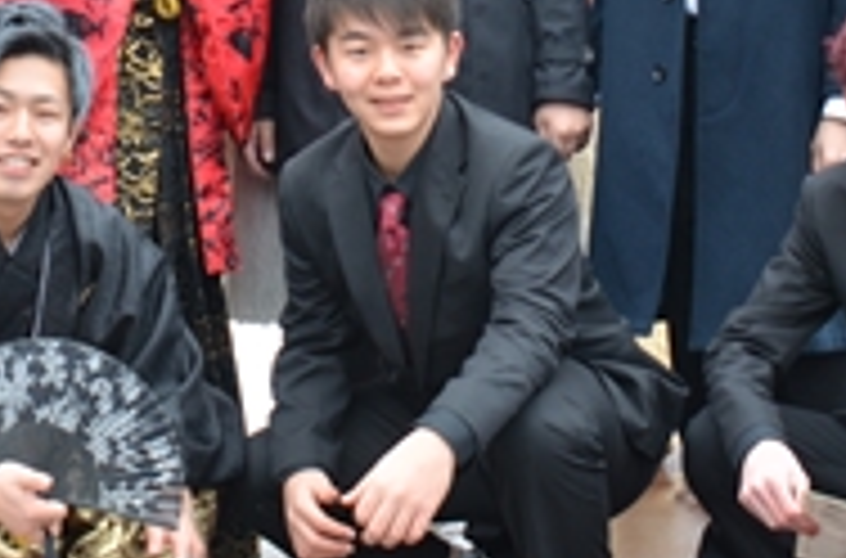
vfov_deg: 15.0
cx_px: 279
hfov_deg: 23.1
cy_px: -79
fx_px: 2061
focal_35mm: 88
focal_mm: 22
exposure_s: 1/250
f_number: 5.6
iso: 450
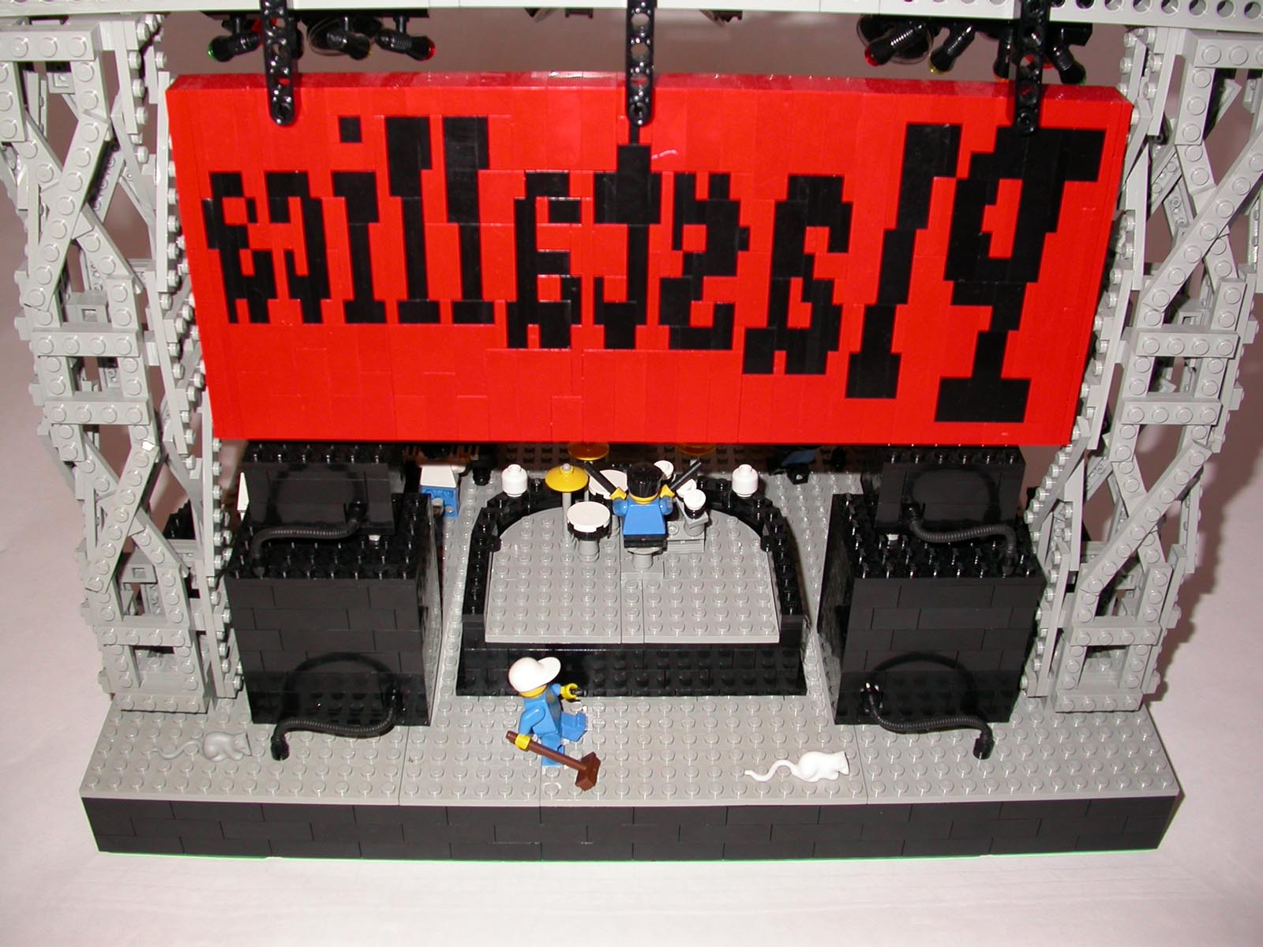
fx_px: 1386
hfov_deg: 49.0
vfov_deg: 37.7
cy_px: 474
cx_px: 632
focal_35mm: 38
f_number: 2.6
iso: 100
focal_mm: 7.85
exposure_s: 1/60
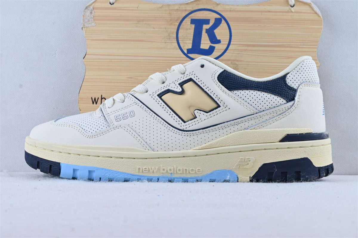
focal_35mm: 51
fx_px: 507
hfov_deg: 38.9
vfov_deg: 26.5
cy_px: 119
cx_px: 179
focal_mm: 34
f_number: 10
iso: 100
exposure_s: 1/15
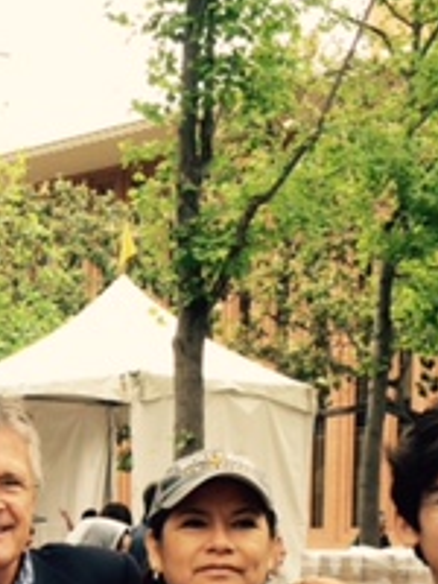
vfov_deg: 19.8
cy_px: 707
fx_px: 1569
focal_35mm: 93
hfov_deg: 15.4
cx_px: -61
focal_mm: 4.15
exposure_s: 1/354
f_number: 2.2
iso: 32
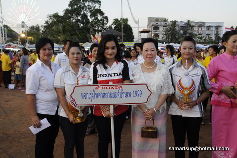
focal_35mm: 38
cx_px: 118
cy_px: 79
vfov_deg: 35.4
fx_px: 247
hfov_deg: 51.3
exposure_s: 1/100
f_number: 5.6
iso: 500
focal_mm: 25
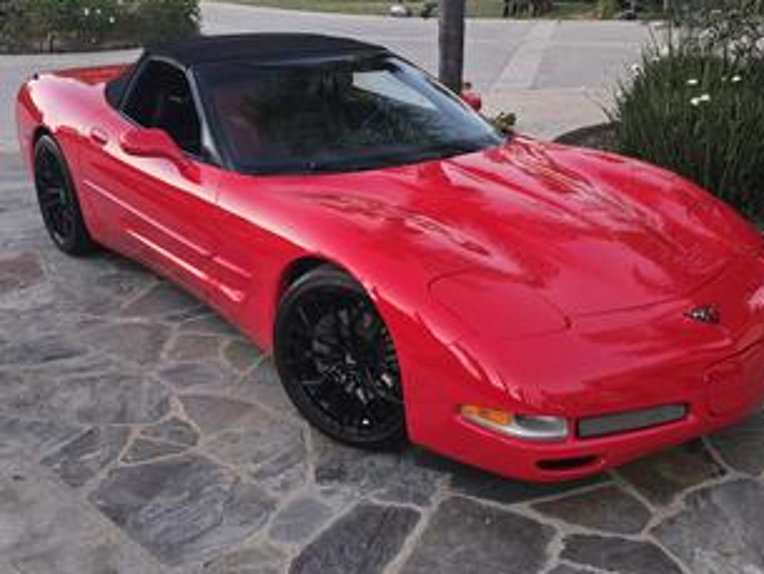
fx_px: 839
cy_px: 256
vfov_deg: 37.7
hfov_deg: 49.0
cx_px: 391
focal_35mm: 38
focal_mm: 6.3
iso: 100
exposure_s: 1/30
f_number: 1.7
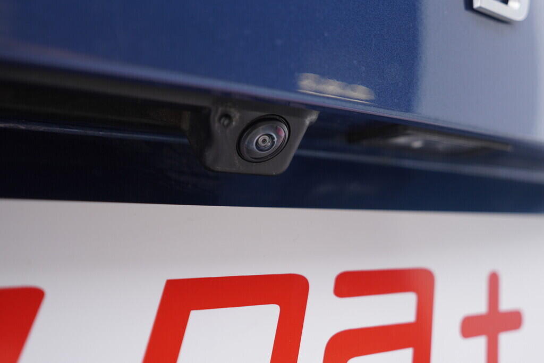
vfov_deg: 36.9
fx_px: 544
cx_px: 272
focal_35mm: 36
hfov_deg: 53.1
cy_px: 182
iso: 160
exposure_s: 1/40
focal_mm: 24
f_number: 2.8
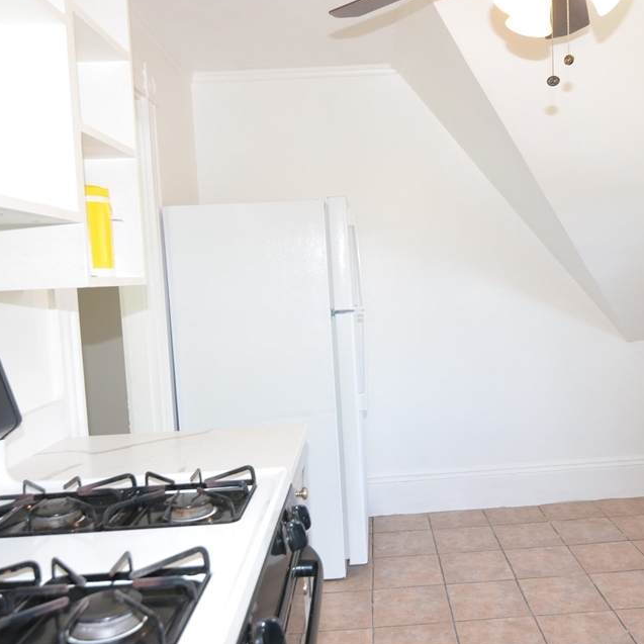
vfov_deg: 53.0
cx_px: 407
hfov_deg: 52.4
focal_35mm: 31
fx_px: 646
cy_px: 330
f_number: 4
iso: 450
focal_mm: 15
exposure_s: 1/60
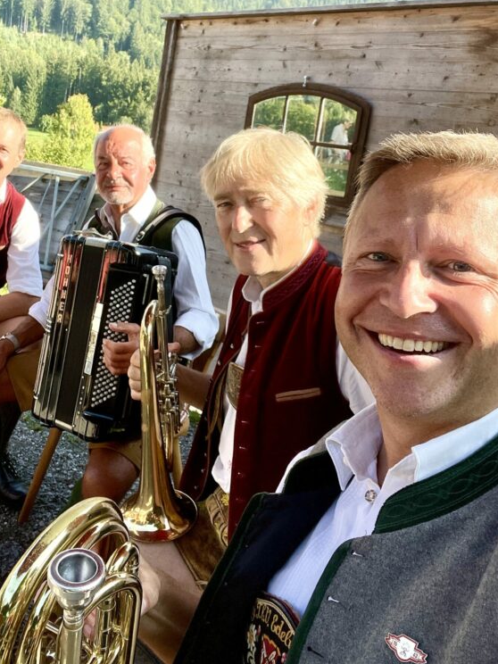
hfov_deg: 42.6
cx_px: 186
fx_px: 633
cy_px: 227
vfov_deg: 54.3
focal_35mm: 33
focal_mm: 2.71
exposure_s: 1/491
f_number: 2.2
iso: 25
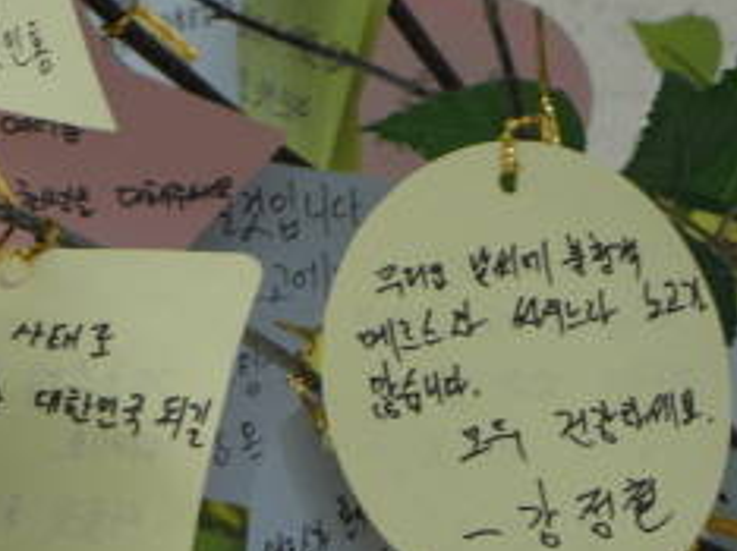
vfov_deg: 8.6
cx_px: 167
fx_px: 3637
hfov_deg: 11.5
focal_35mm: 171
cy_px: 480
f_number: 3.9
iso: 125
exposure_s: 1/8
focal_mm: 14.25
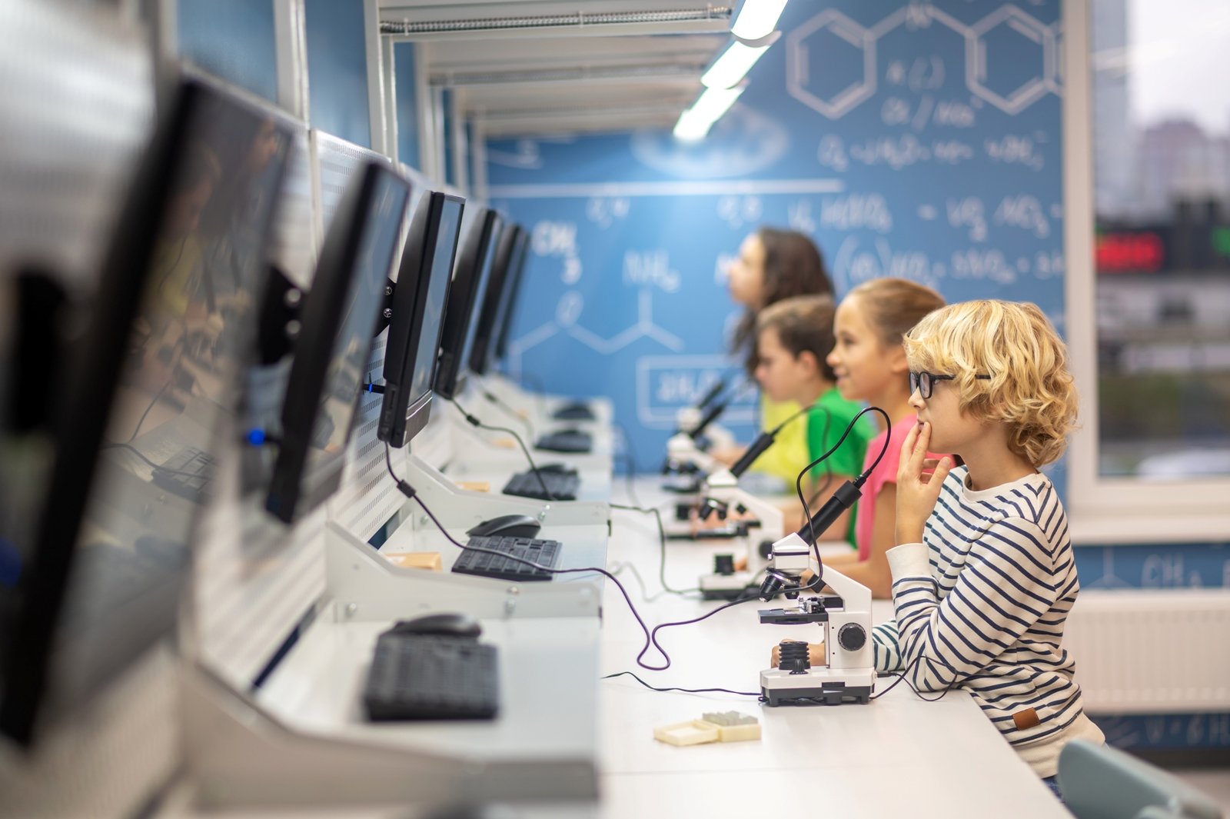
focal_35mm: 85
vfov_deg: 16.1
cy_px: 410
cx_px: 615
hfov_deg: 23.9
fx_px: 2903
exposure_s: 1/160
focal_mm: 85
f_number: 2.2
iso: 125
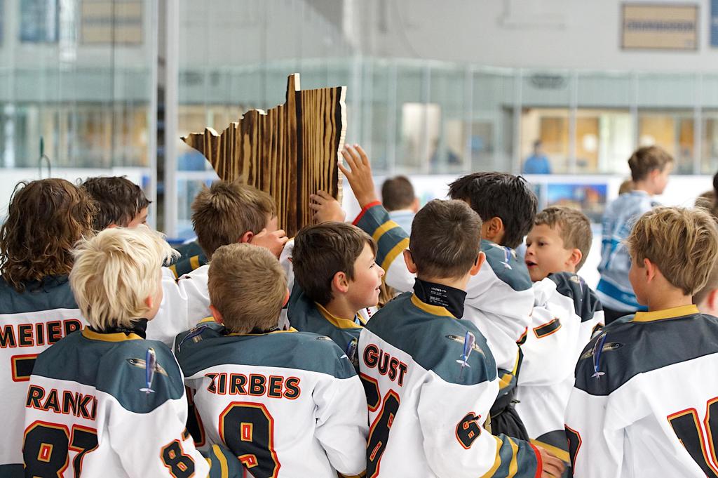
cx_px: 359
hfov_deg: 19.5
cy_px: 239
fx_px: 2092
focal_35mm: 105
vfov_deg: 13.0
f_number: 2.8
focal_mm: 70
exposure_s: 1/100
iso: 1600
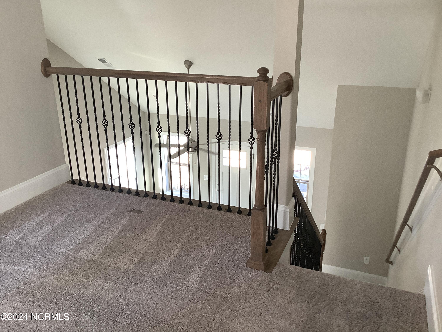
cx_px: 221
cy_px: 166
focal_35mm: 31
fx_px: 396
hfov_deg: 58.4
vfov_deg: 45.4
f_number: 2.4
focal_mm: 3.3
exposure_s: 1/50
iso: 125
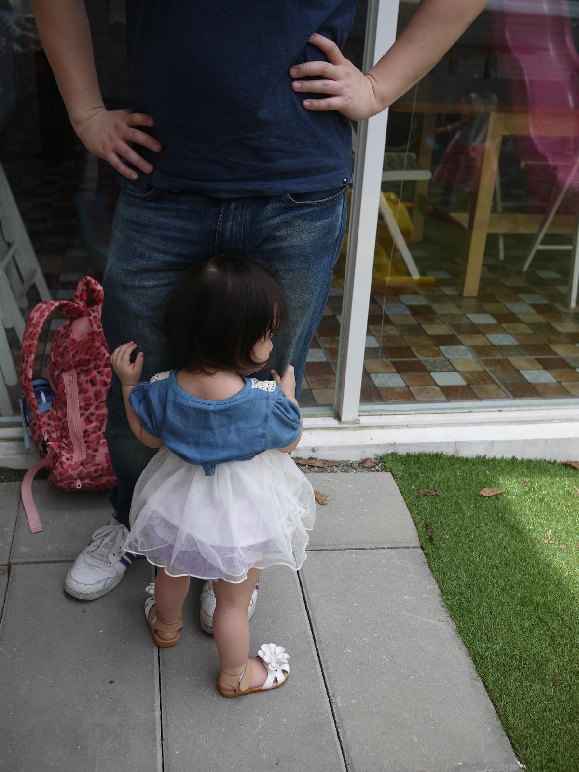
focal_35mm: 40
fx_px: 892
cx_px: 290
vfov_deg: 46.8
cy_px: 386
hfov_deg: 36.0
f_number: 2.8
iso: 160
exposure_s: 1/1600
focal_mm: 20
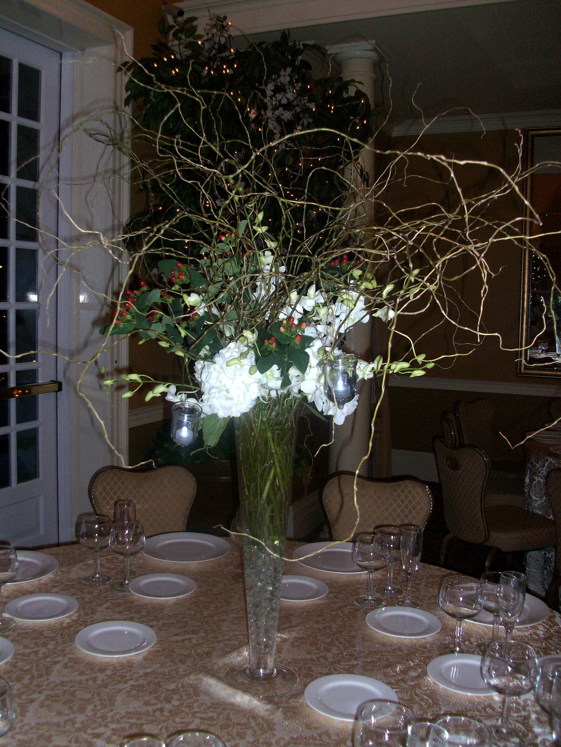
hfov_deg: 41.8
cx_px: 280
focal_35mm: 34
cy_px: 374
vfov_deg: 54.0
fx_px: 735
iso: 160
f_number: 2.8
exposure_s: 1/60
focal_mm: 5.7
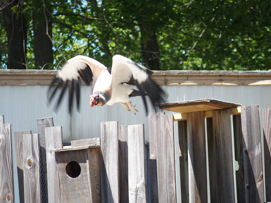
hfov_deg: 6.6
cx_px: 136
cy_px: 102
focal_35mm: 300
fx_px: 2350
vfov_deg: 5.0
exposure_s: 1/500
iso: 100
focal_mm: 64.3
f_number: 2.8
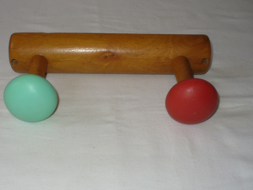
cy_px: 117
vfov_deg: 28.5
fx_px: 373
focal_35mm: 51
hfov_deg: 37.4
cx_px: 102
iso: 80
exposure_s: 1/60
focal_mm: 6.1
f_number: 2.8
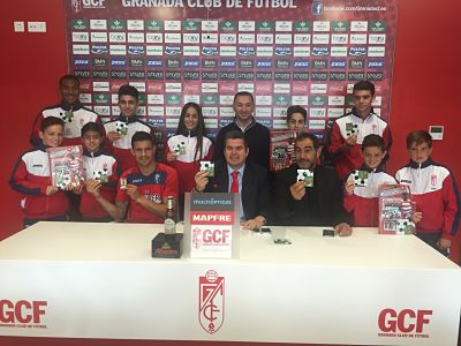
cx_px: 230
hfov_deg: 61.7
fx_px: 386
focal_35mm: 29
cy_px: 173
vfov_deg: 48.2
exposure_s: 1/30
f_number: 2.2
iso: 40
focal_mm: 4.15
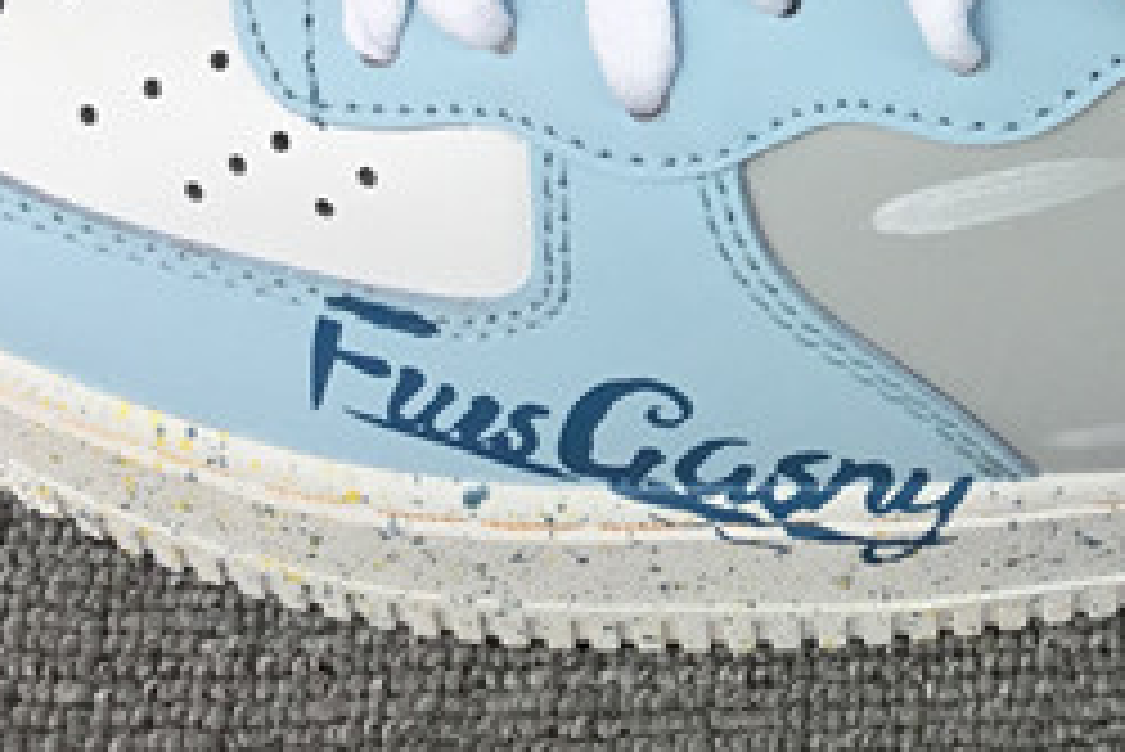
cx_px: 1246
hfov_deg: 17.0
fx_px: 3627
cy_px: -232
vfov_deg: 11.5
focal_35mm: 116
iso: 25
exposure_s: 1/205
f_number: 2.4
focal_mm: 3.3
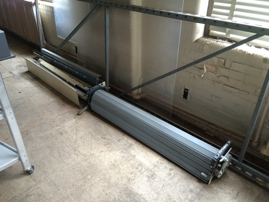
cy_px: 101
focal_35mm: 29
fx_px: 225
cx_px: 134
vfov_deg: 48.3
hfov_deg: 61.6
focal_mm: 4.15
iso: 100
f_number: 2.2
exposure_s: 1/30
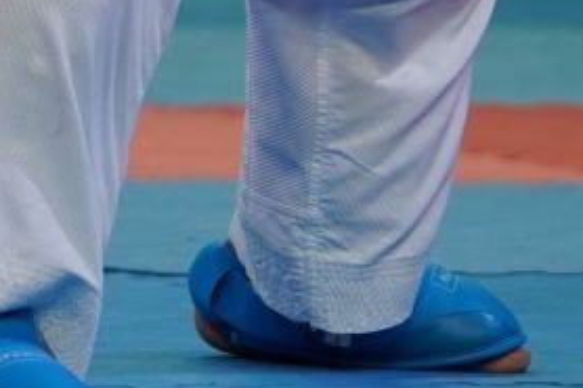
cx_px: -300
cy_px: -759
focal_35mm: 1102
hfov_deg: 1.9
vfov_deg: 1.2
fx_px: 17835
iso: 500
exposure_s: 1/1000
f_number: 2.8
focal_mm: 170
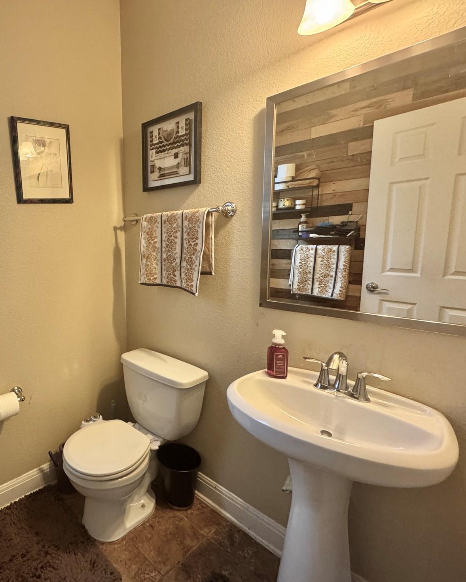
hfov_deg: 64.0
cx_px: 86
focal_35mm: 19
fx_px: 328
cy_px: 287
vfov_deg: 83.3
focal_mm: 2.22
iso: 400
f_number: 2.2
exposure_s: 1/60
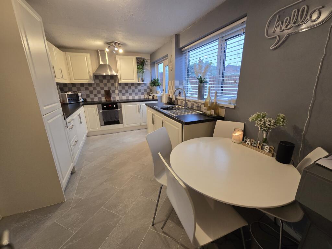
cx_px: 166
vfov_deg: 89.9
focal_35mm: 13
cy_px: 124
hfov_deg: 106.2
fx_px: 125
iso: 160
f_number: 2.2
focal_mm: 2.2
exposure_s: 1/50
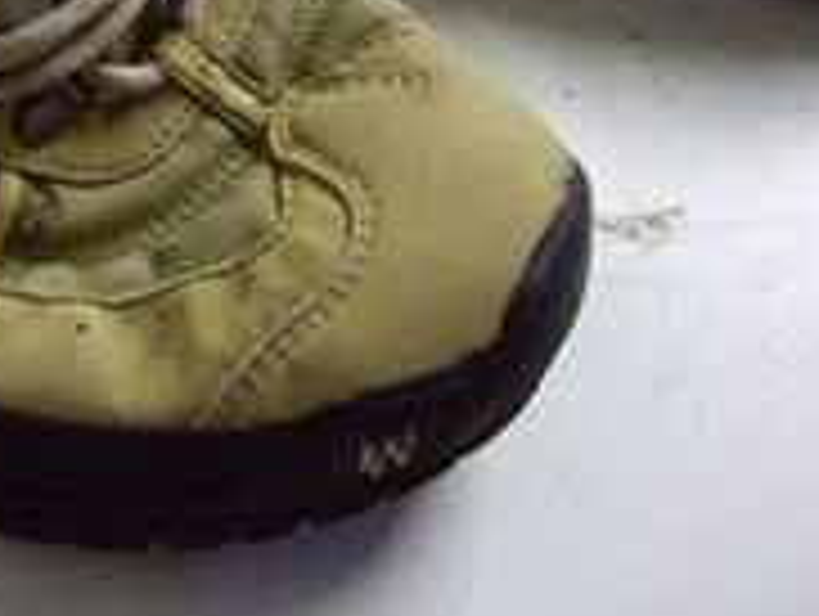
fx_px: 2369
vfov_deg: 14.3
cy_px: -157
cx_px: 148
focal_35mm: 100
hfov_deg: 19.4
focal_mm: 6.2
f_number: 2.7
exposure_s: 1/8
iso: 200
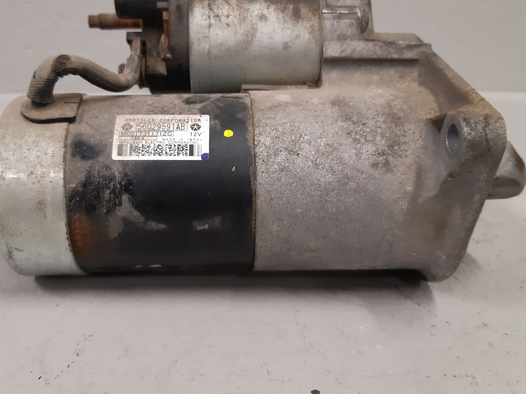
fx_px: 501
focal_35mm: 33
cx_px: 226
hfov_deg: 55.2
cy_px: 167
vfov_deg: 42.8
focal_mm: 3.93
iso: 160
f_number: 1.7
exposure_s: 1/50
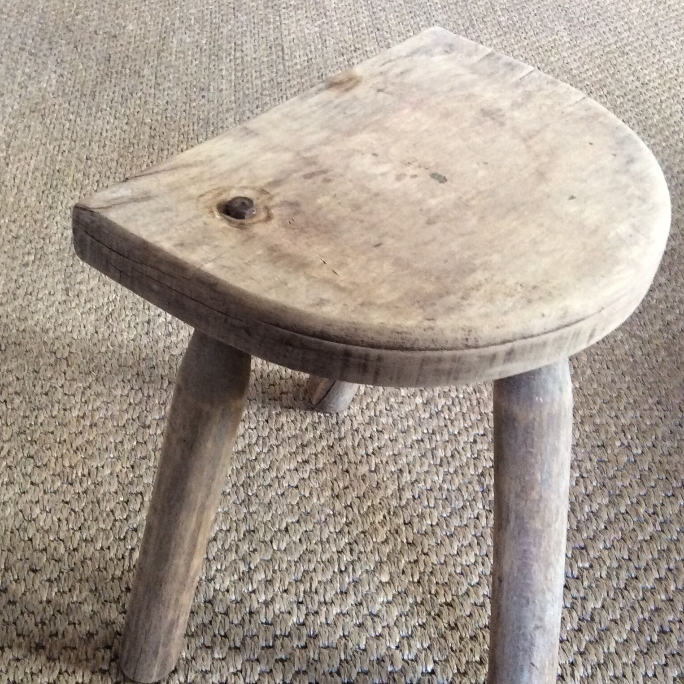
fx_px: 1073
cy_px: 385
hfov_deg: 35.3
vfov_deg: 35.3
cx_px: 304
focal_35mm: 48
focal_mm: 3.3
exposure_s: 1/25
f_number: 2.4
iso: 125
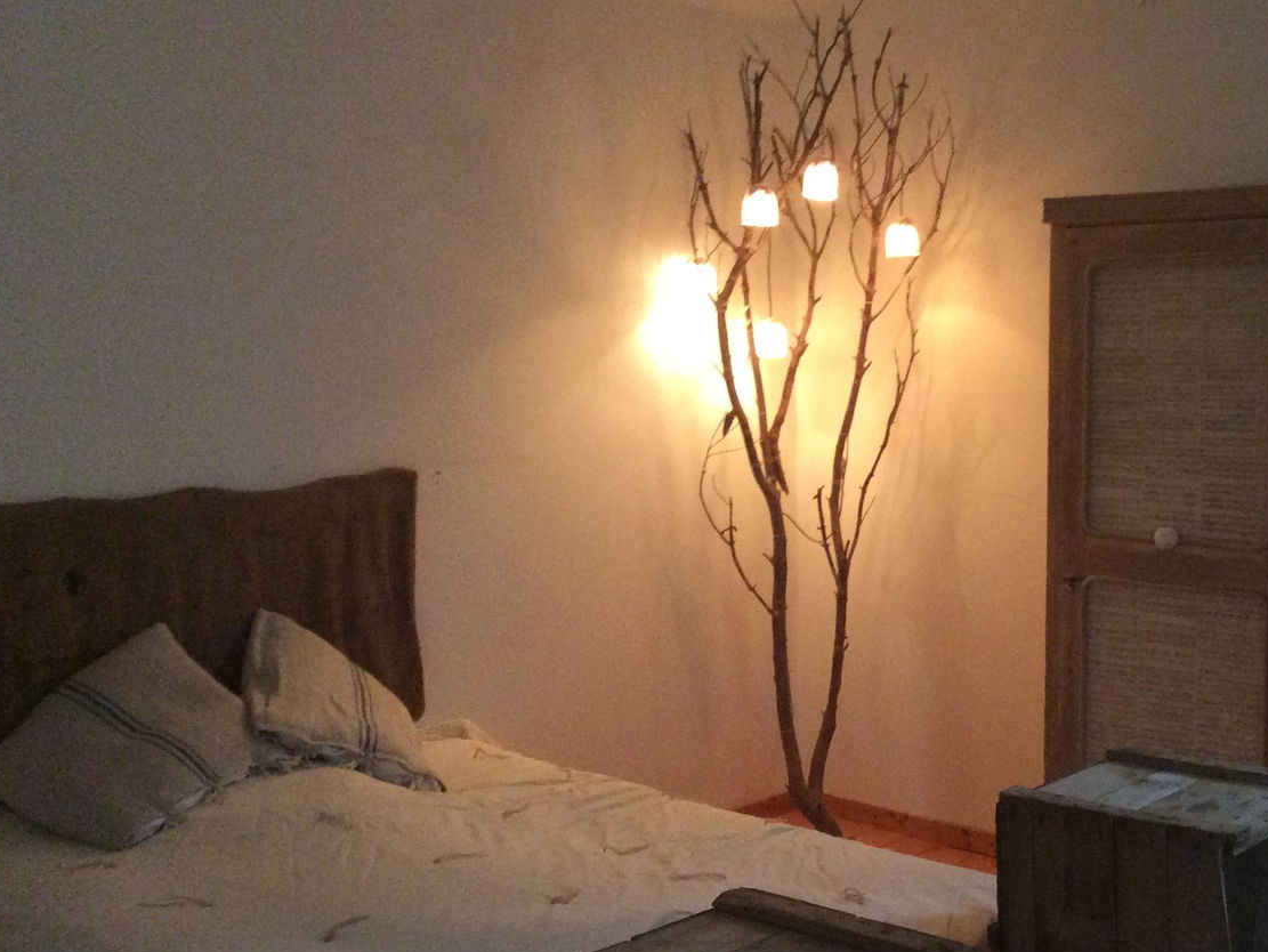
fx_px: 1686
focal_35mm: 46
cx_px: 899
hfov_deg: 40.4
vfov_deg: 31.5
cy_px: 563
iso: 320
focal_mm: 3.3
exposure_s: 1/17
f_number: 2.4
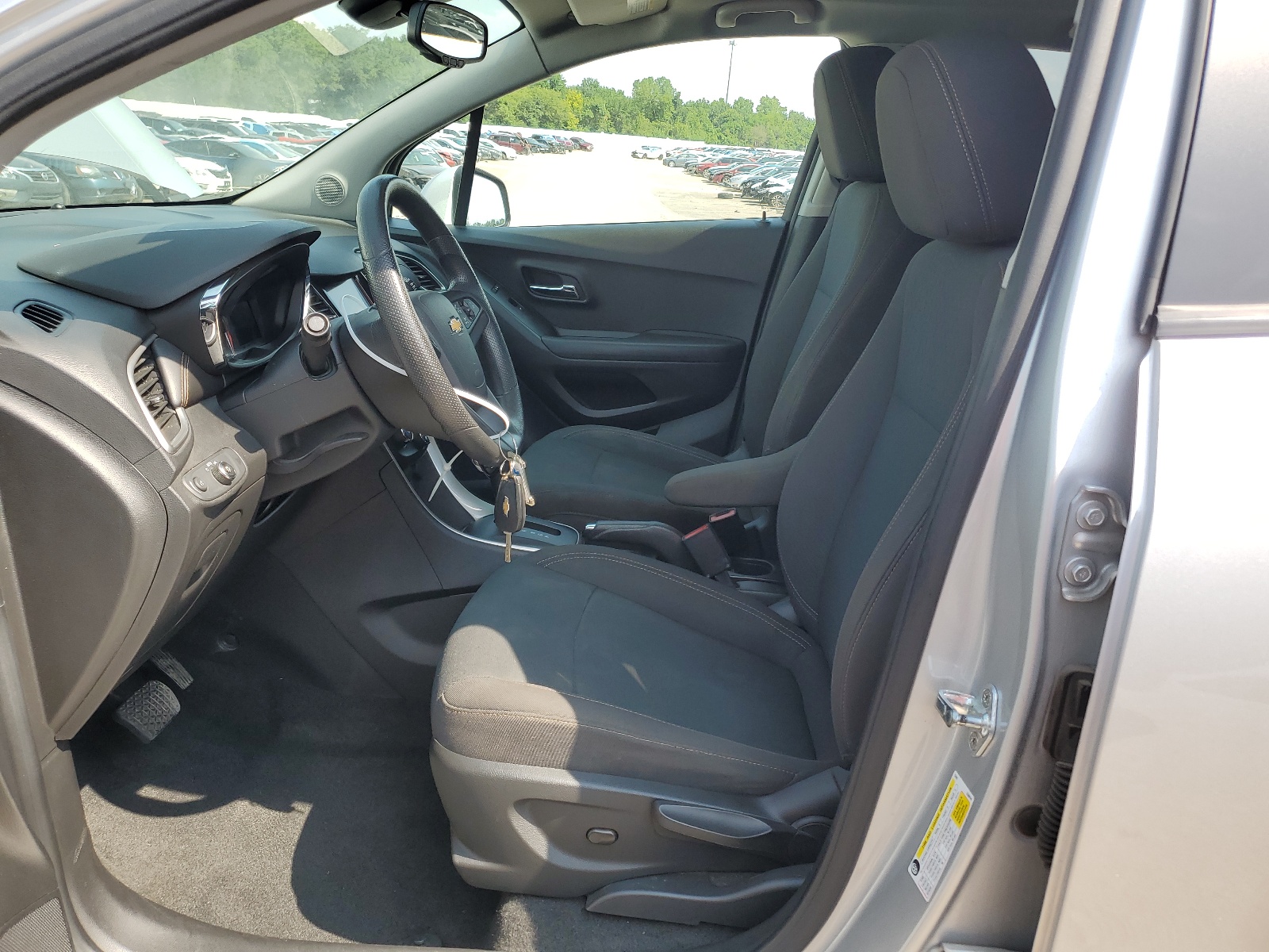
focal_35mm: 26
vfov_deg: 53.1
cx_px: 634
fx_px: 953
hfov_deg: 67.3
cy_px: 476
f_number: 1.5
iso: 50
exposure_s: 1/769
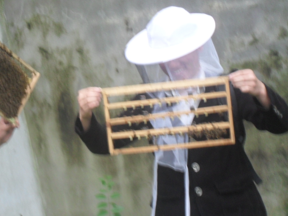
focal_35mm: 158
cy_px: 113
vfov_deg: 9.4
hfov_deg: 12.5
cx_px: 78
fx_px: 1314
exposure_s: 1/30
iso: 200
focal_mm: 18.9
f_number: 5.8
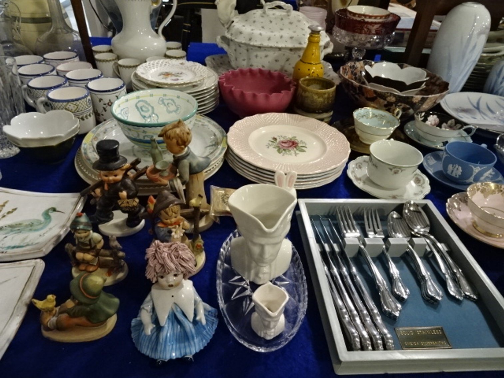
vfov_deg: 56.8
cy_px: 189
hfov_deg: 71.6
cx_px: 252
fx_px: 349
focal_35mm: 24
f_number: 3.5
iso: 640
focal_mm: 4.1
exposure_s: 1/40
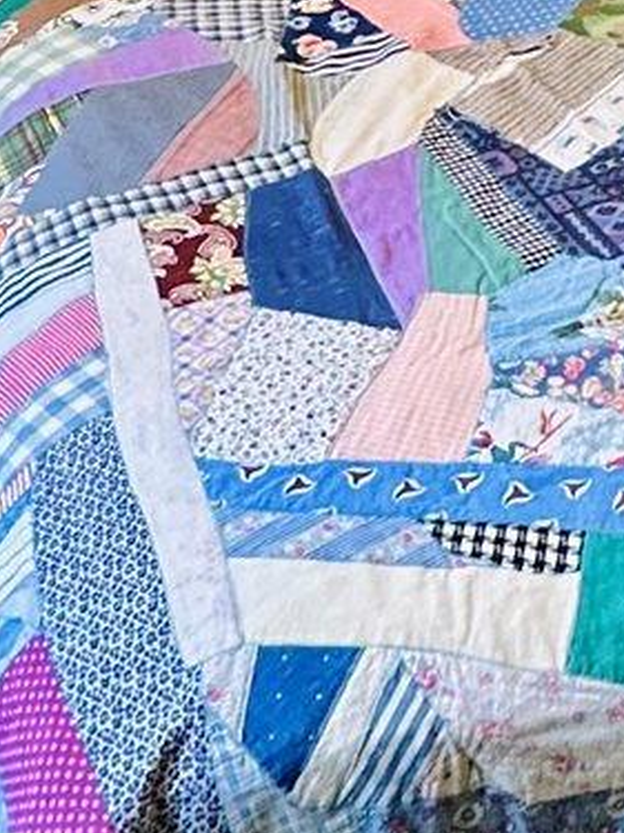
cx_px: 636
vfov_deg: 19.0
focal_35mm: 86
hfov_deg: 16.8
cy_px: -538
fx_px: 2068
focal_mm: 2.22
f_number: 2.2
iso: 160
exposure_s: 1/60
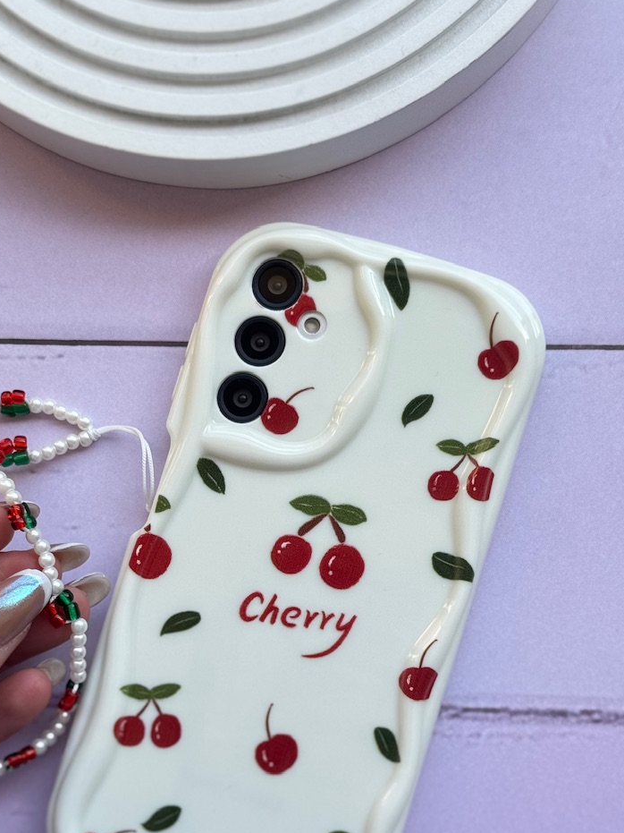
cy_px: 549
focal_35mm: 66
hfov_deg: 22.2
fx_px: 1587
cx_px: 215
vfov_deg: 29.2
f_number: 1.78
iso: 64
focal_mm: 6.76
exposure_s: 1/700
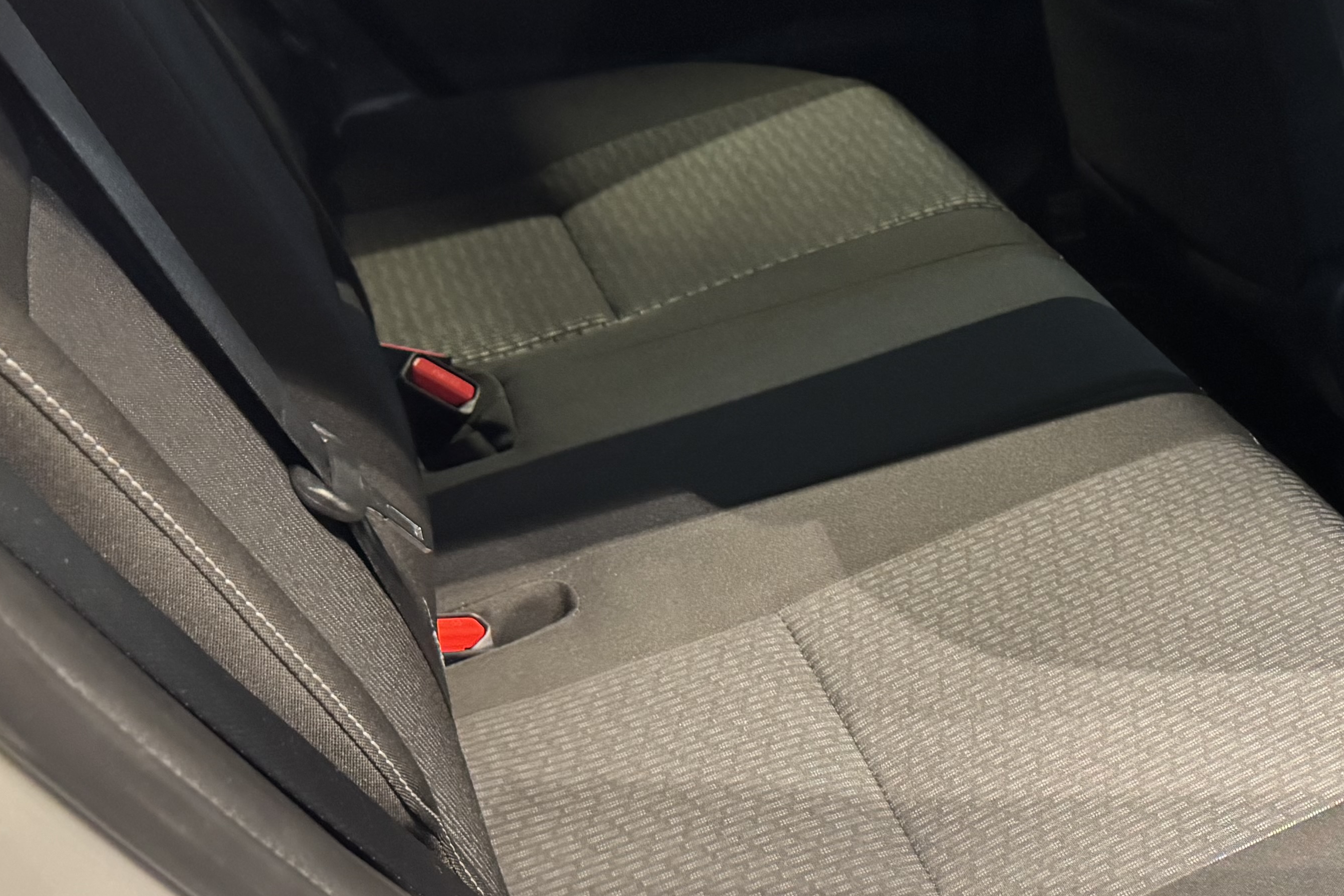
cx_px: 1037
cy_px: 386
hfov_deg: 36.5
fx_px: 1978
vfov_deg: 25.5
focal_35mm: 53
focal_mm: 6.76
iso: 800
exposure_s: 1/33
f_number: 1.78
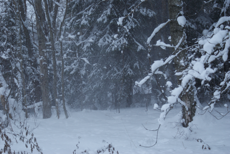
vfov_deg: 15.2
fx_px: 576
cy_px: 77
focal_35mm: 90
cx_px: 115
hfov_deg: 22.6
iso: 400
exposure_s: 1/80
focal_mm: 60
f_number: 5.6
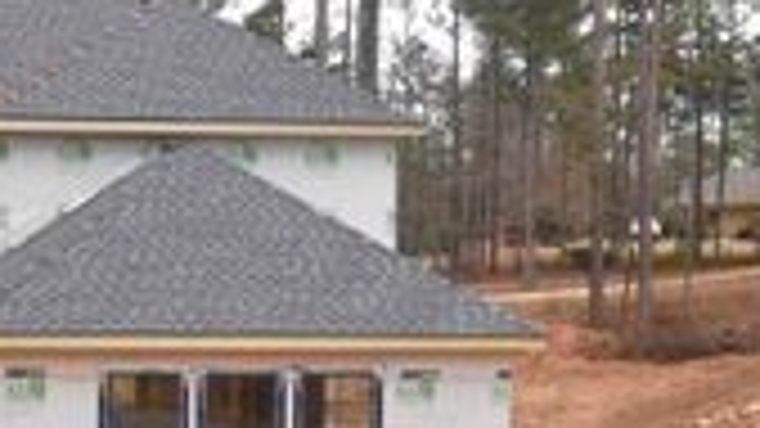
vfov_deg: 10.0
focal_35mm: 121
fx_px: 2438
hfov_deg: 17.2
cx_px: -36
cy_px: 349
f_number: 5.6
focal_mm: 26
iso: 200
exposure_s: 1/250
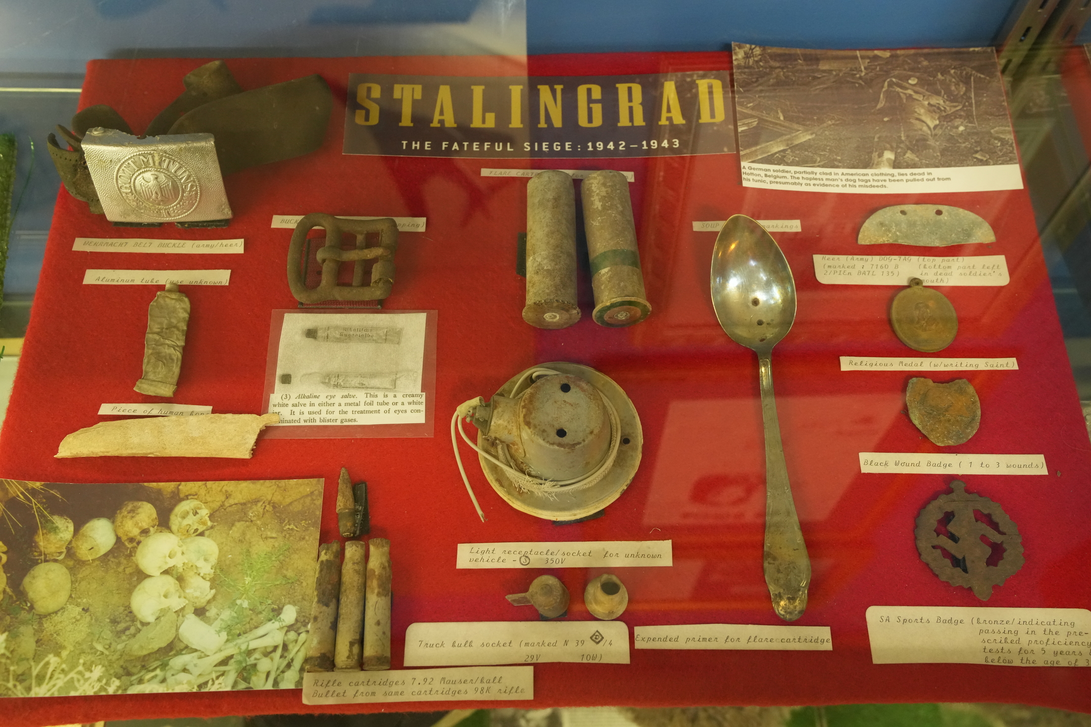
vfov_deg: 37.9
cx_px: 546
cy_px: 364
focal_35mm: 35
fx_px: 1061
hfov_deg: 54.4
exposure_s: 1/40
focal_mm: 35
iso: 5000
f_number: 7.1
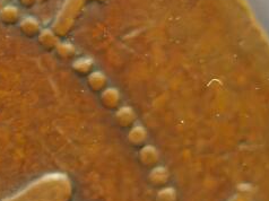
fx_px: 3975
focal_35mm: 512
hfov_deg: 3.8
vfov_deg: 2.9
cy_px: 286
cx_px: -201
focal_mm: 12.28
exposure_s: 1/100
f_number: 1.8
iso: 160
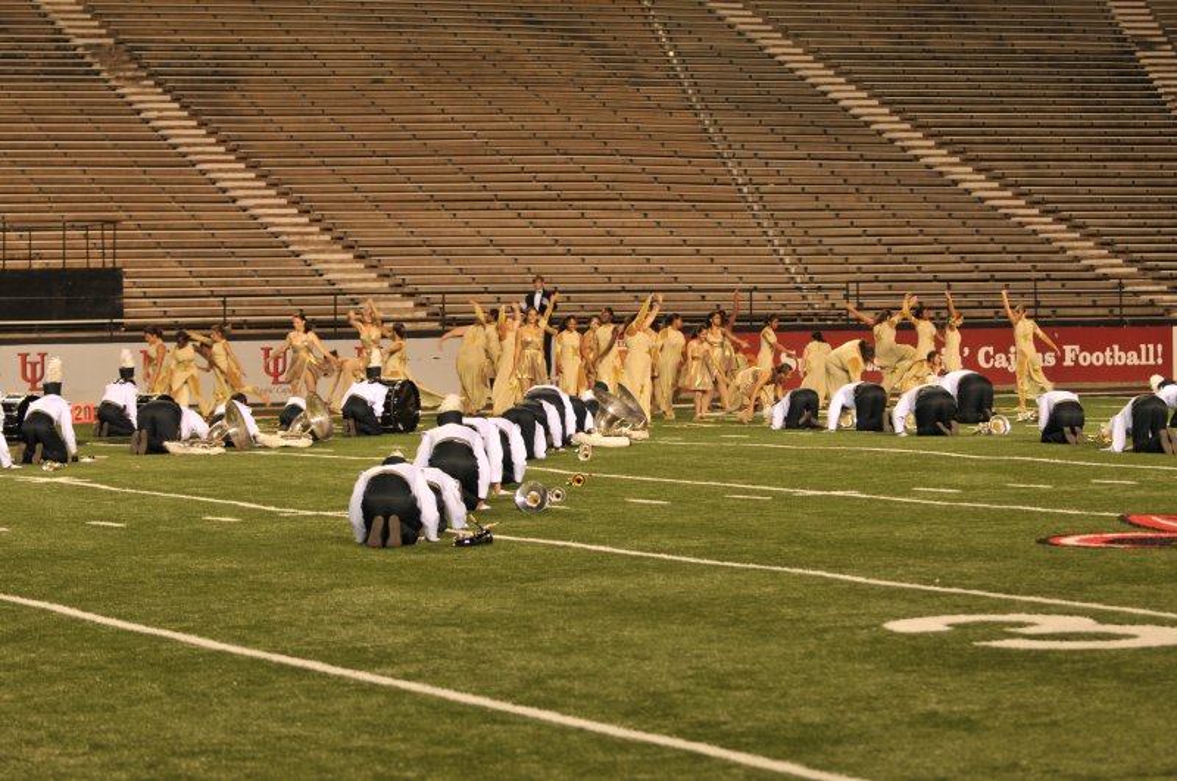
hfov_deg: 19.5
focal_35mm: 105
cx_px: 588
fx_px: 3428
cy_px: 390
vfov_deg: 13.0
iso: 200
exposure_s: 1/80
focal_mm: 70
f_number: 2.8
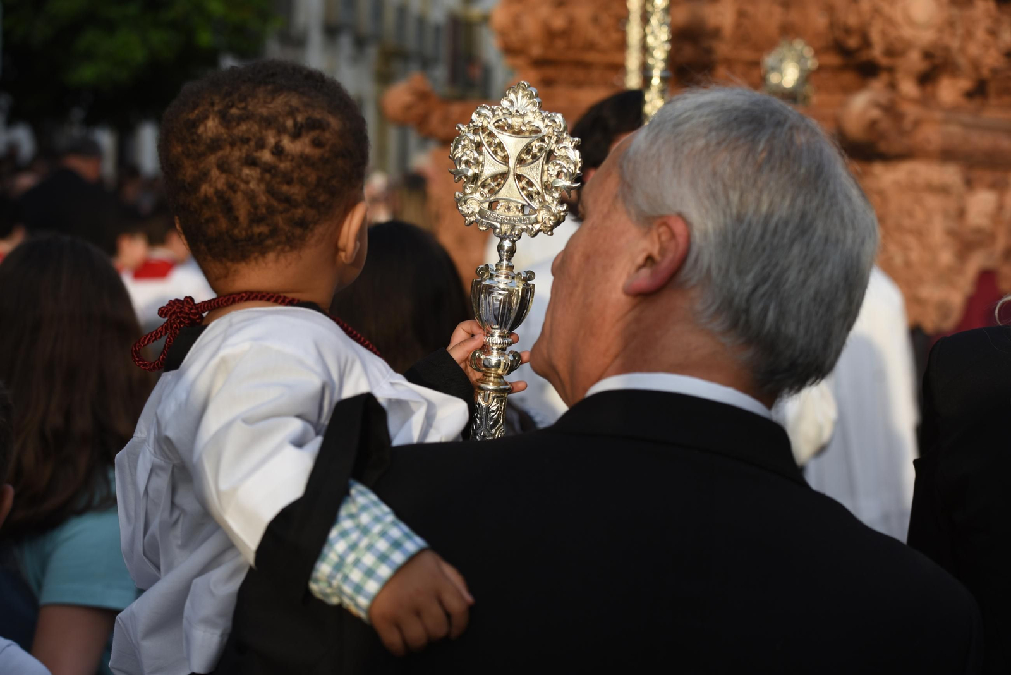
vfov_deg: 19.5
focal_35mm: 70
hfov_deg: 28.8
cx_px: 506
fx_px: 1966
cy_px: 338
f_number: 4.5
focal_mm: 70
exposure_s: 1/250
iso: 140
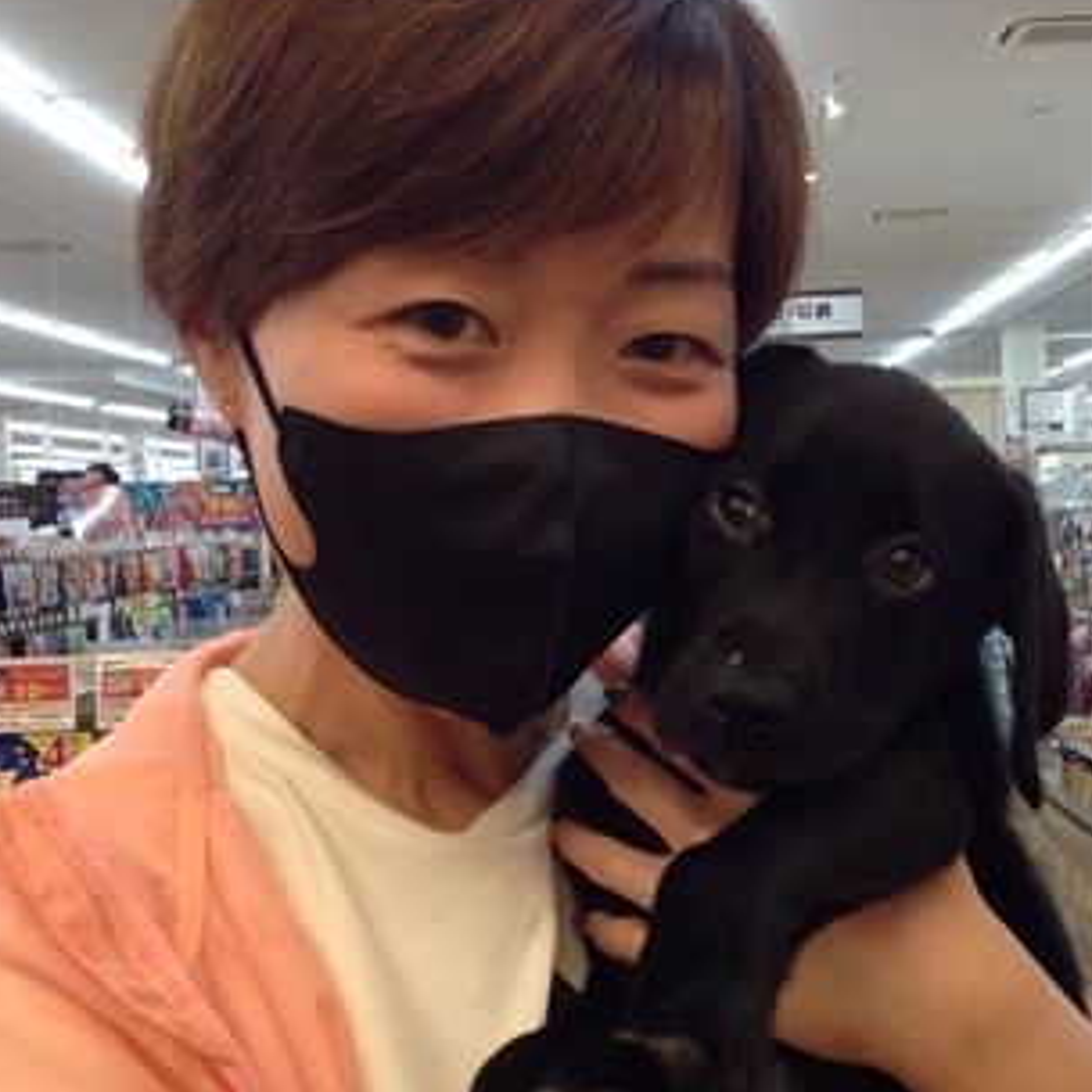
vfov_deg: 28.1
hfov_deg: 28.0
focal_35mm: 61
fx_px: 2177
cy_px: 607
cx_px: 704
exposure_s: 1/40
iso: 64
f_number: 2.4
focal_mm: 4.28
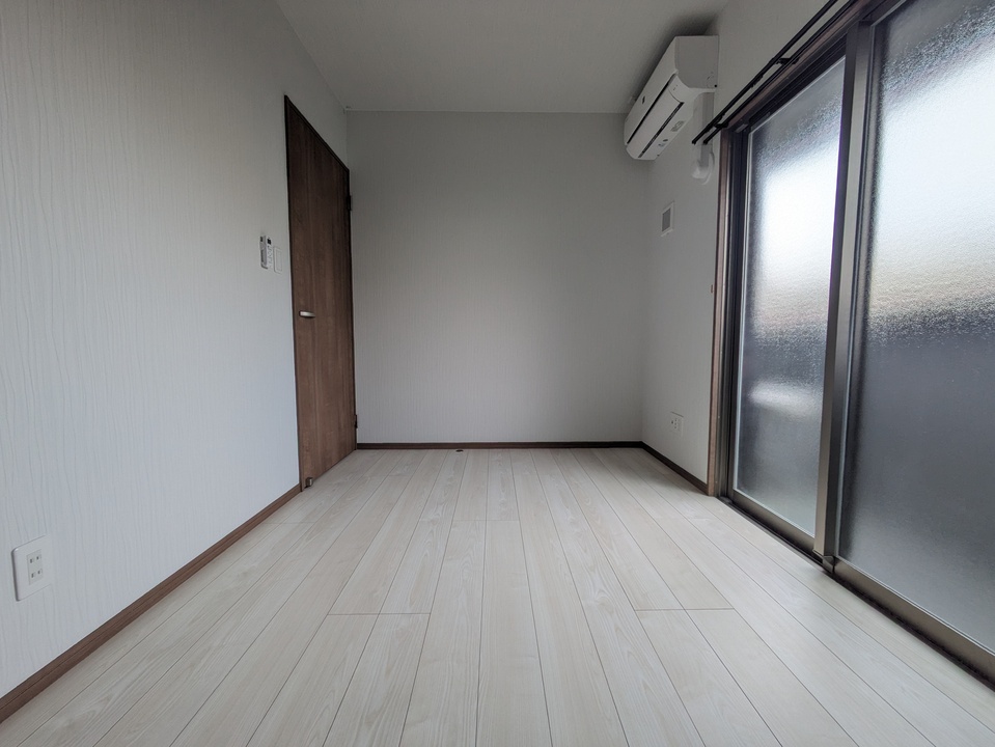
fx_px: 403
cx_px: 498
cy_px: 374
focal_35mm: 14
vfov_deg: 85.7
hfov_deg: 102.0
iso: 49
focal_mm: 1.83
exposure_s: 1/273
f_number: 2.2
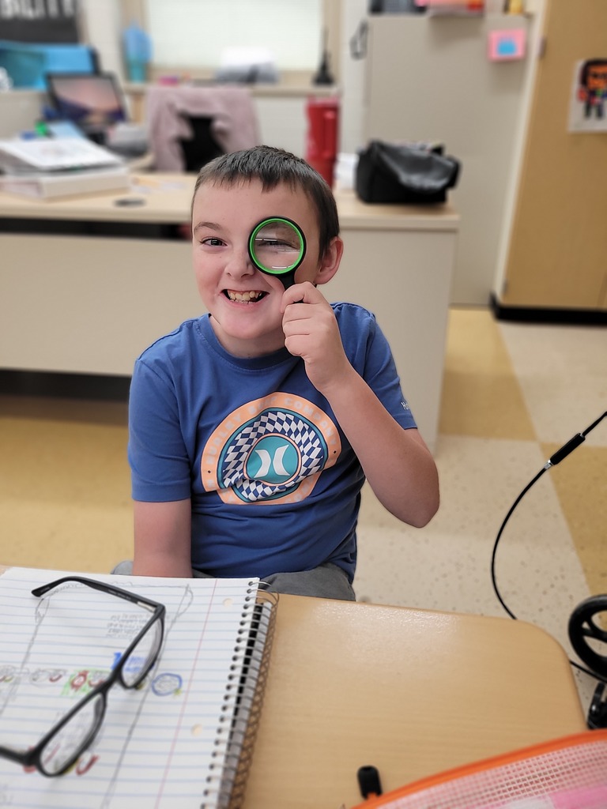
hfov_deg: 53.1
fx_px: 608
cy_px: 404
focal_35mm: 26
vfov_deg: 67.3
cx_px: 304
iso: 320
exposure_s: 1/120
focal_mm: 5.4
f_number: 1.8
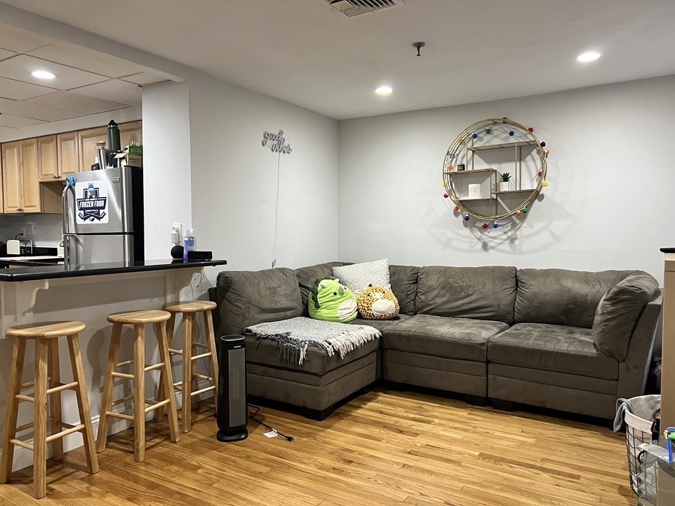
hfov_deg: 67.3
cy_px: 253
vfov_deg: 53.1
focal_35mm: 26
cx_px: 338
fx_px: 507
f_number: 1.5
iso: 200
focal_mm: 5.7
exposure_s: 1/60
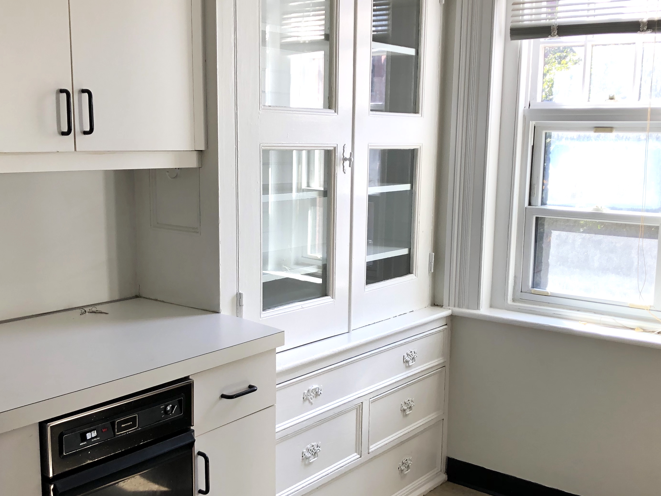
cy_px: 275
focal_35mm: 41
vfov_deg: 35.1
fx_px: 783
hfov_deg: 45.7
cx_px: 356
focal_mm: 3.99
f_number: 1.8
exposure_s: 1/120
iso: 50
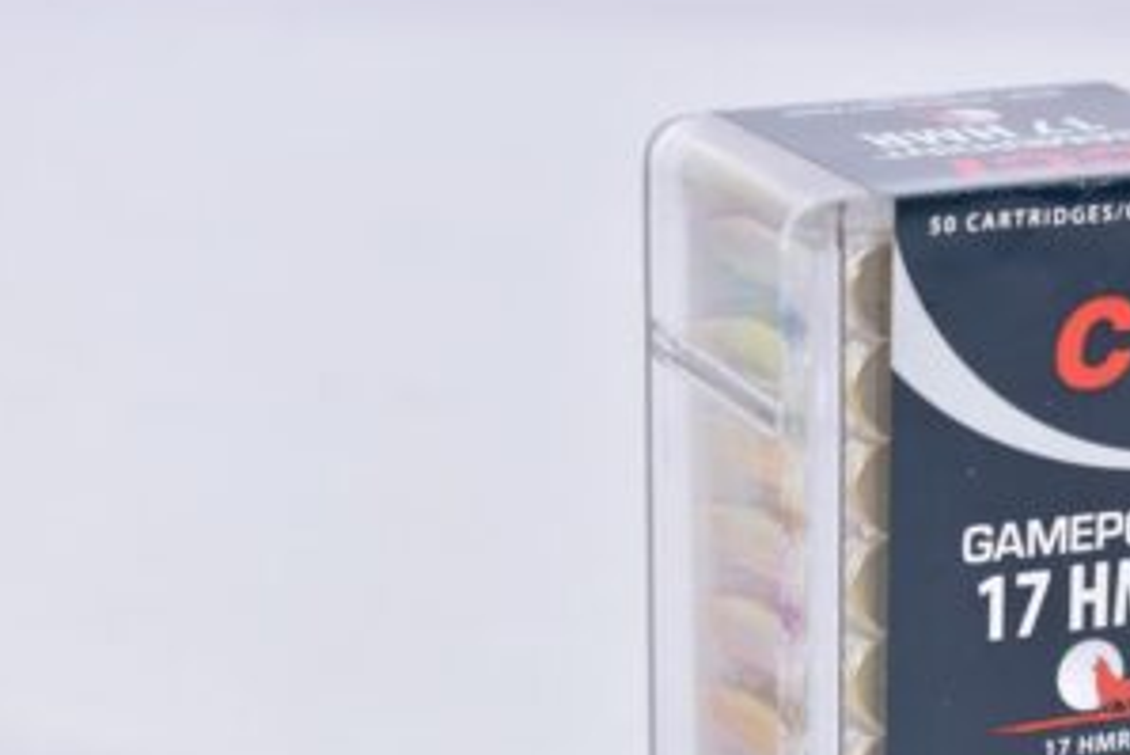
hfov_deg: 12.2
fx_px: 5213
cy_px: 675
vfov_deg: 8.3
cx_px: 1092
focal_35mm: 166
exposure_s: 1/40
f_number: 5.6
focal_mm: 55
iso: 640
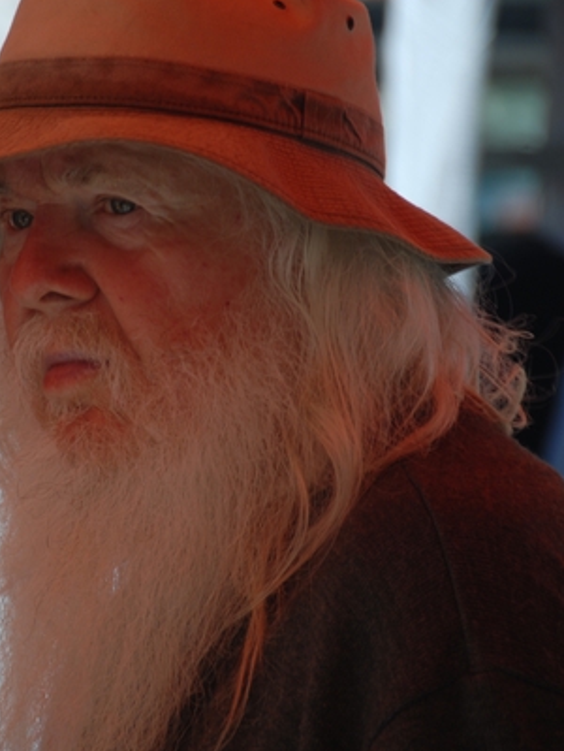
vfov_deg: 4.6
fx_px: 9413
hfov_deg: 3.4
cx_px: 120
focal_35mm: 434
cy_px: 376
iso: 100
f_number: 5.6
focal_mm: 200
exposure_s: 1/90
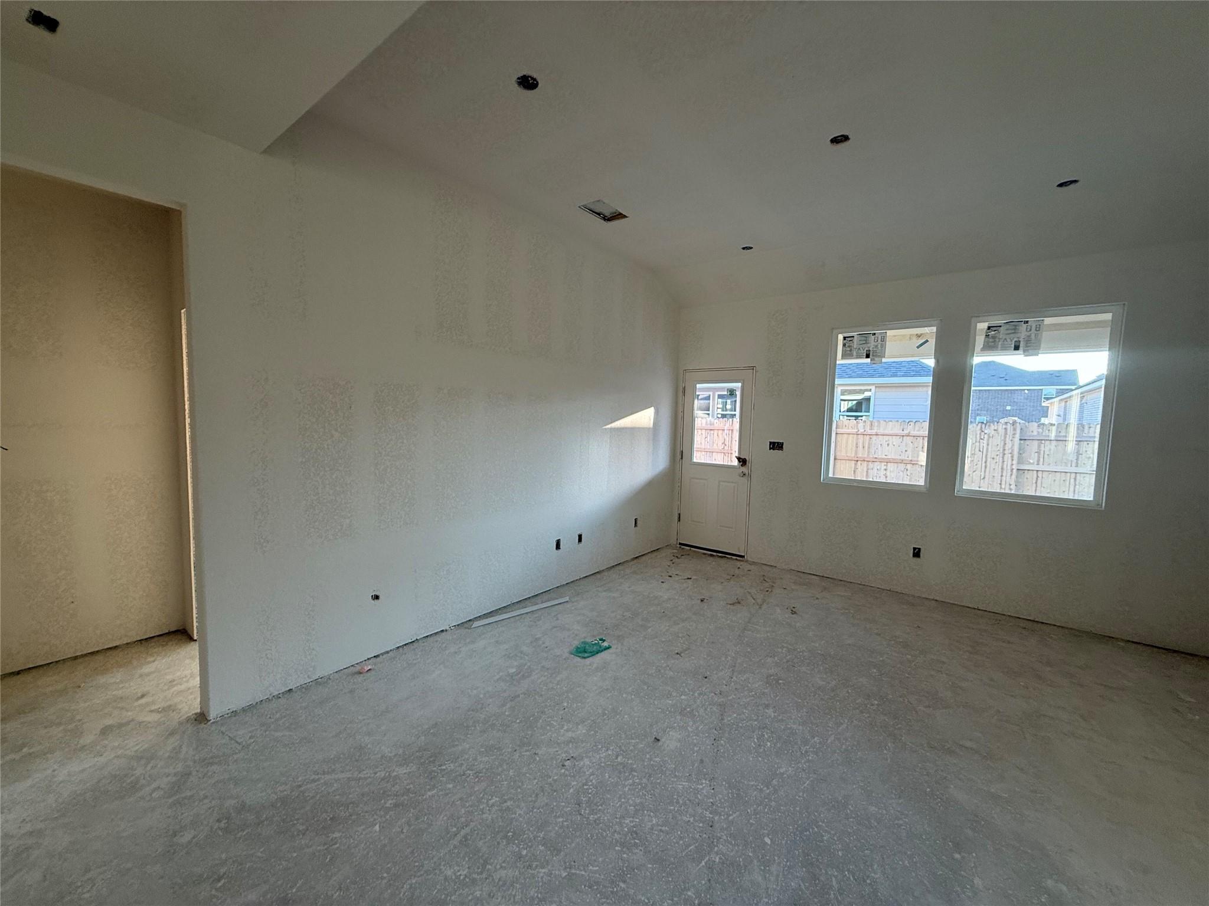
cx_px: 604
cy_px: 453
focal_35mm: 14
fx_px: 489
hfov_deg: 102.1
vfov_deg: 85.7
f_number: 2.2
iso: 100
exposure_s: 1/99
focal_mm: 2.22
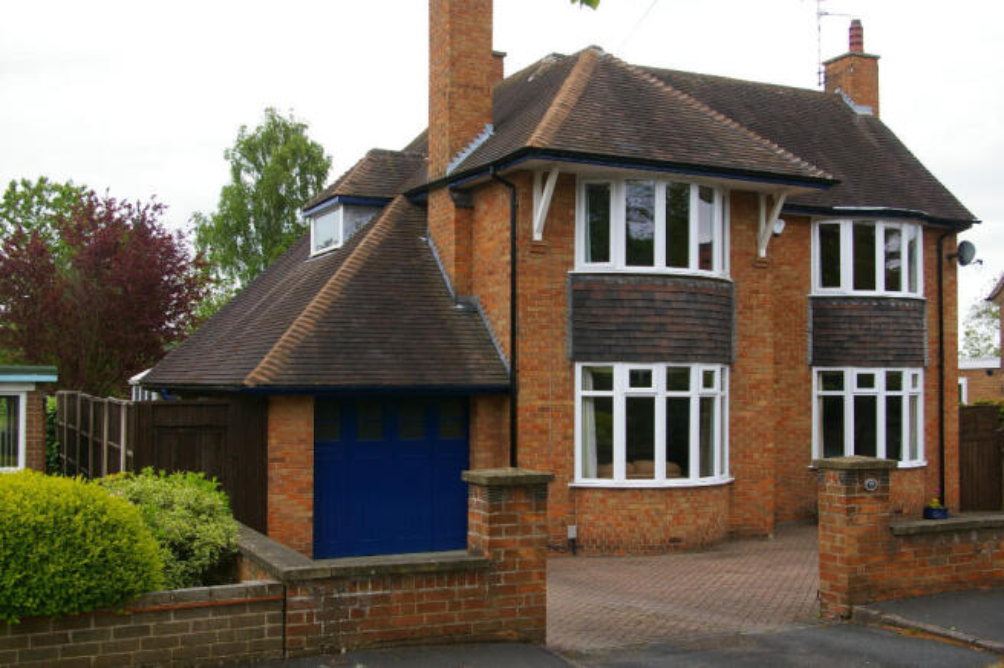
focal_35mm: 39
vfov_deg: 34.1
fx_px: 1087
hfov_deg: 49.6
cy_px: 334
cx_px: 502
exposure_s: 1/180
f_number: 5.6
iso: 200
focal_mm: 26
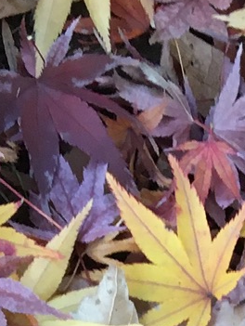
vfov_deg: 9.8
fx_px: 1592
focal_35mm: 169
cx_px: 335
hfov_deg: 8.6
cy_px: 865
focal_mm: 4.15
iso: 25
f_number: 2.2
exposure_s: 1/30
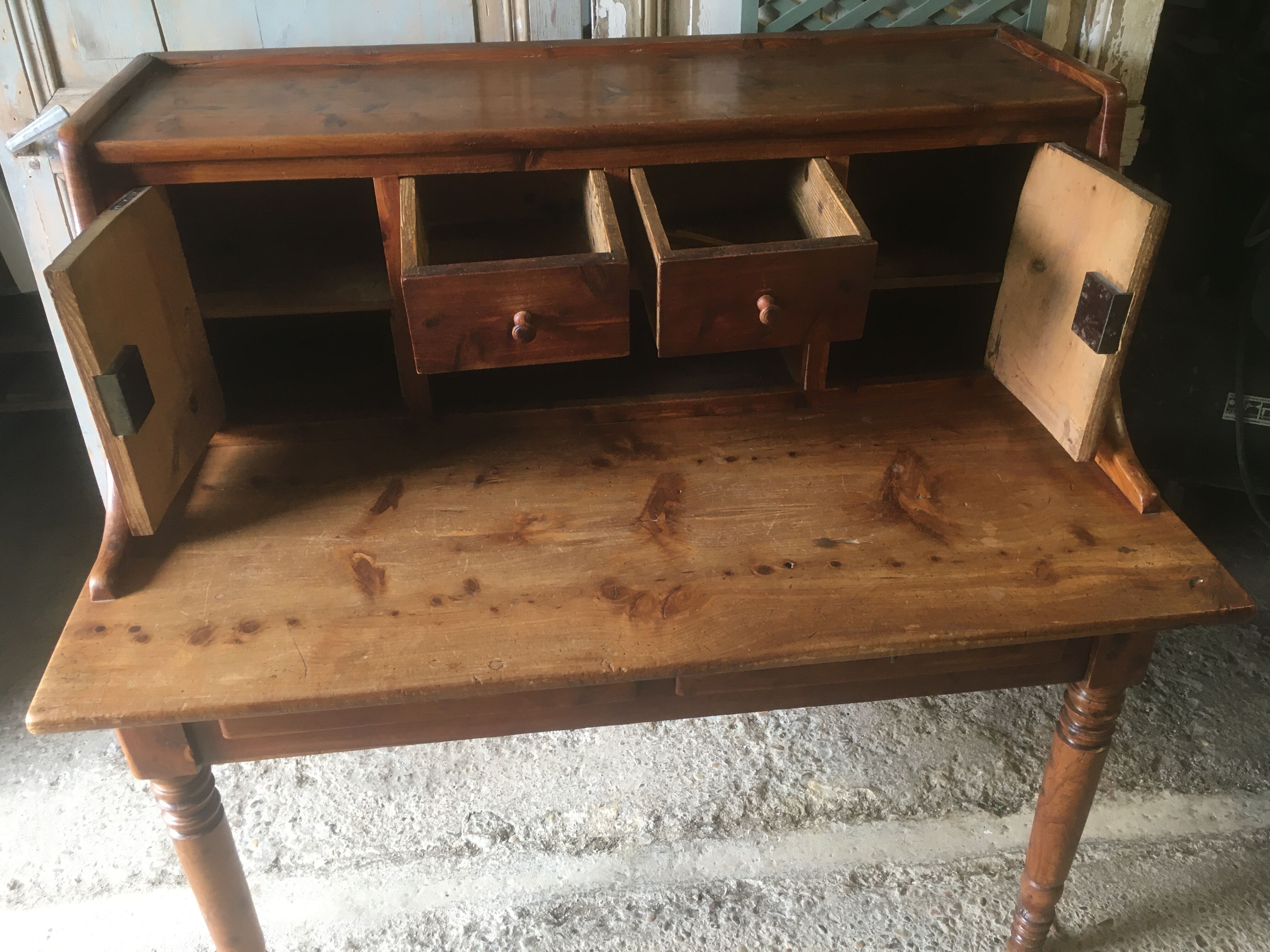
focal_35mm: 29
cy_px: 476
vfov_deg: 48.2
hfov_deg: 61.7
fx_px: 1064
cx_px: 635
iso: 100
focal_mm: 4.15
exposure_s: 1/33
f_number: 2.2
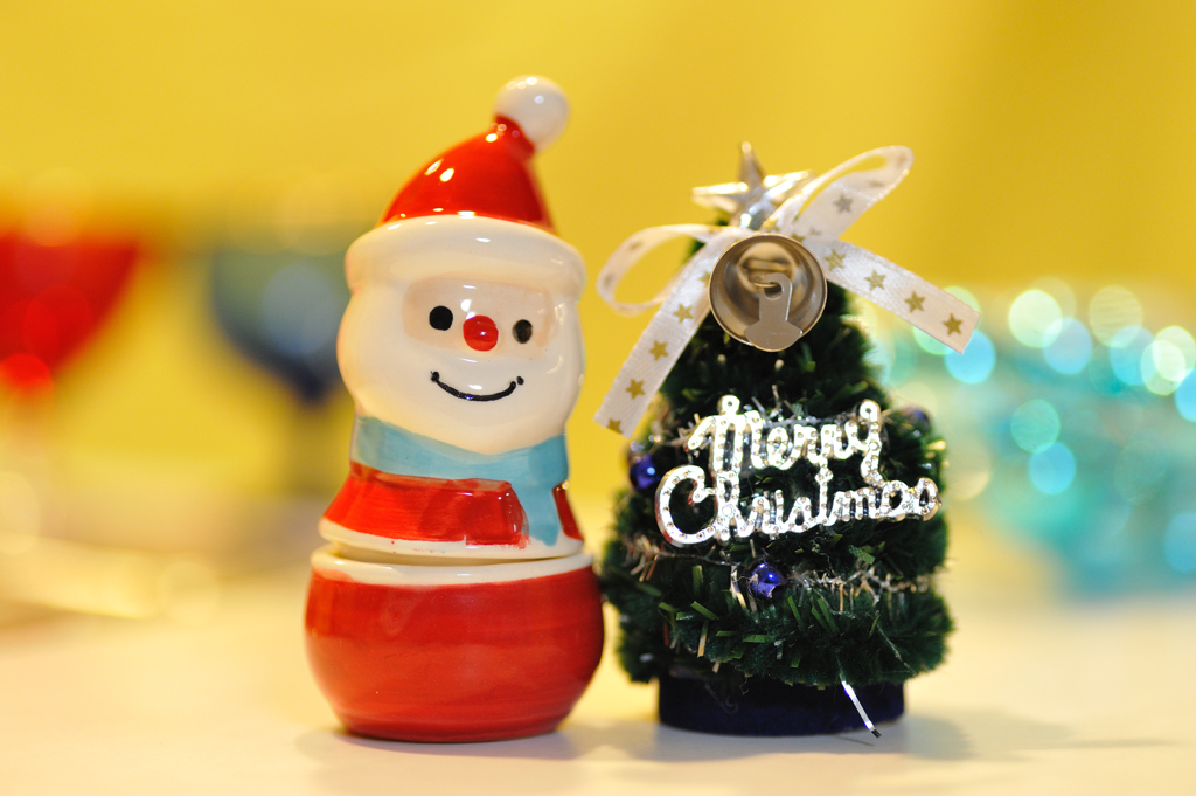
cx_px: 598
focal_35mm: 90
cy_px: 398
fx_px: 2988
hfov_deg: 22.6
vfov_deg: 15.2
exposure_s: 1/50
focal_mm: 90
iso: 800
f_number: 3.5
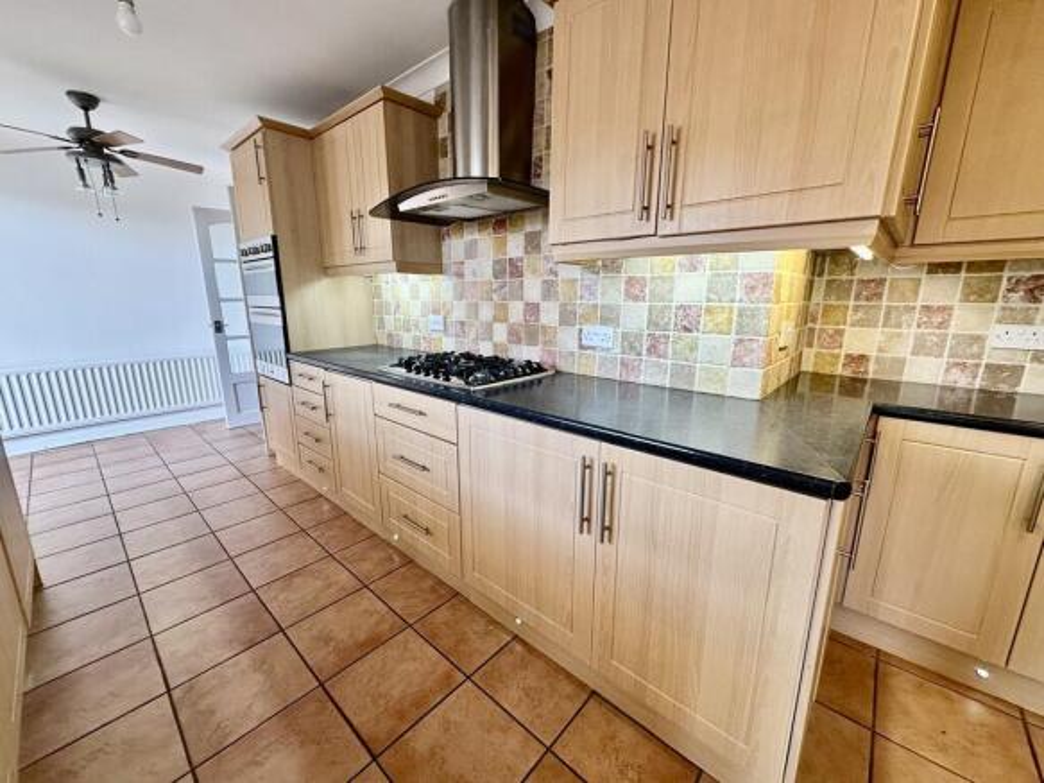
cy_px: 392
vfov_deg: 85.7
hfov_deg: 102.1
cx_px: 522
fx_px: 422
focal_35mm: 14
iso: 125
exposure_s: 1/100
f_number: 2.2
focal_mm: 2.22
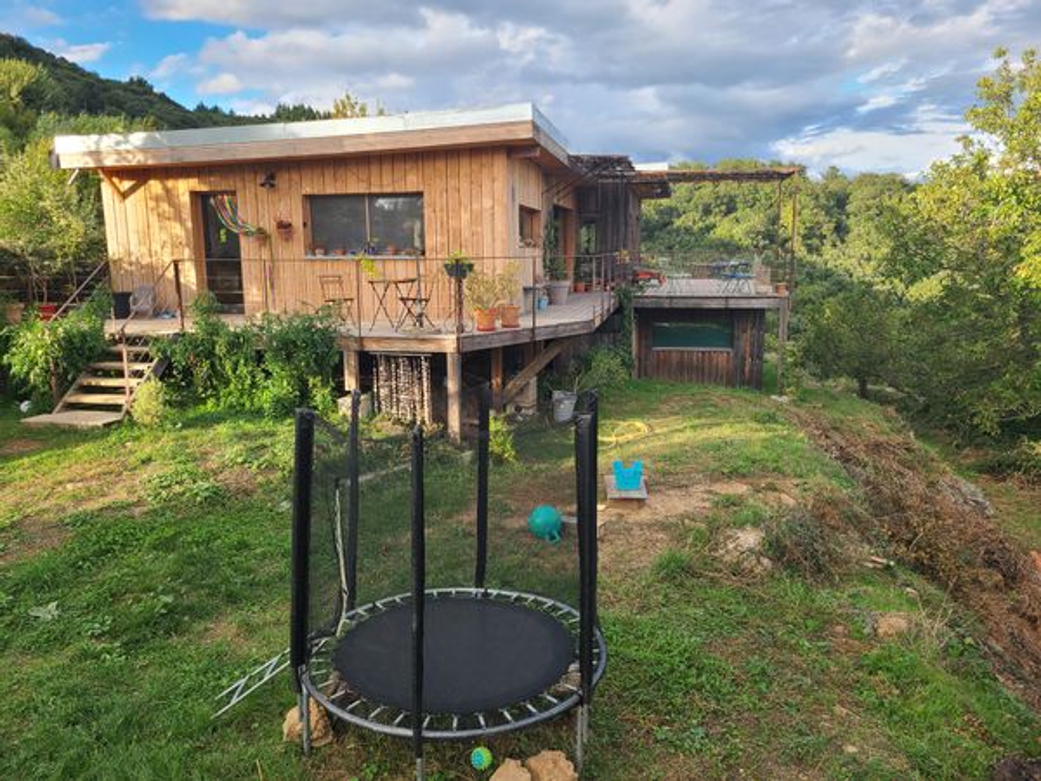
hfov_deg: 67.3
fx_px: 782
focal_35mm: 26
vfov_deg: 53.1
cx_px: 520
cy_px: 390
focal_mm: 5.4
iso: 40
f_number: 1.8
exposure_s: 1/477
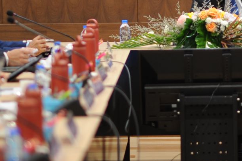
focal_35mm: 280
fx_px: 1881
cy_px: -16
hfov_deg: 7.3
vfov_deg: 4.9
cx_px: 212
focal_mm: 85
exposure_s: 1/250
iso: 800
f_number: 1.4
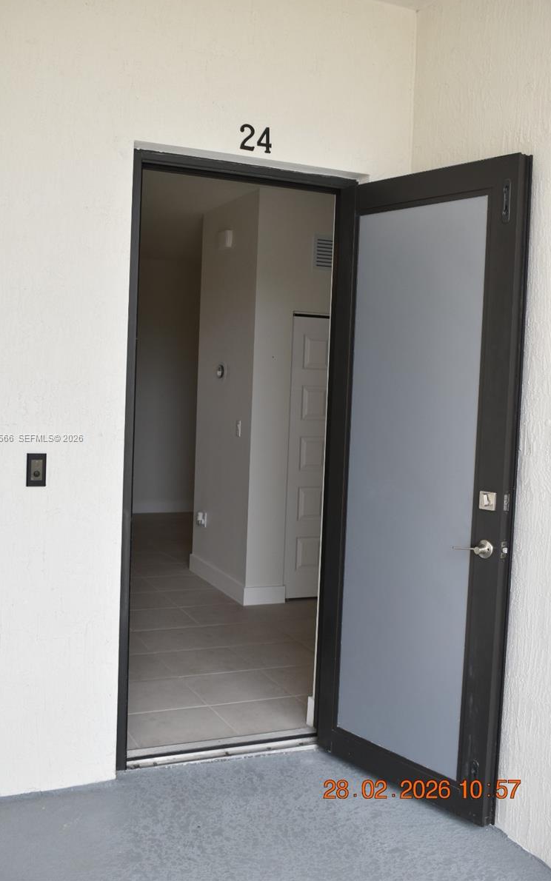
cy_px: 438
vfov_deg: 52.7
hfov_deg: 34.4
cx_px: 260
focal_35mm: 37
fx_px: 889
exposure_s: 1/160
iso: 400
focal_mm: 24
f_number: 6.3
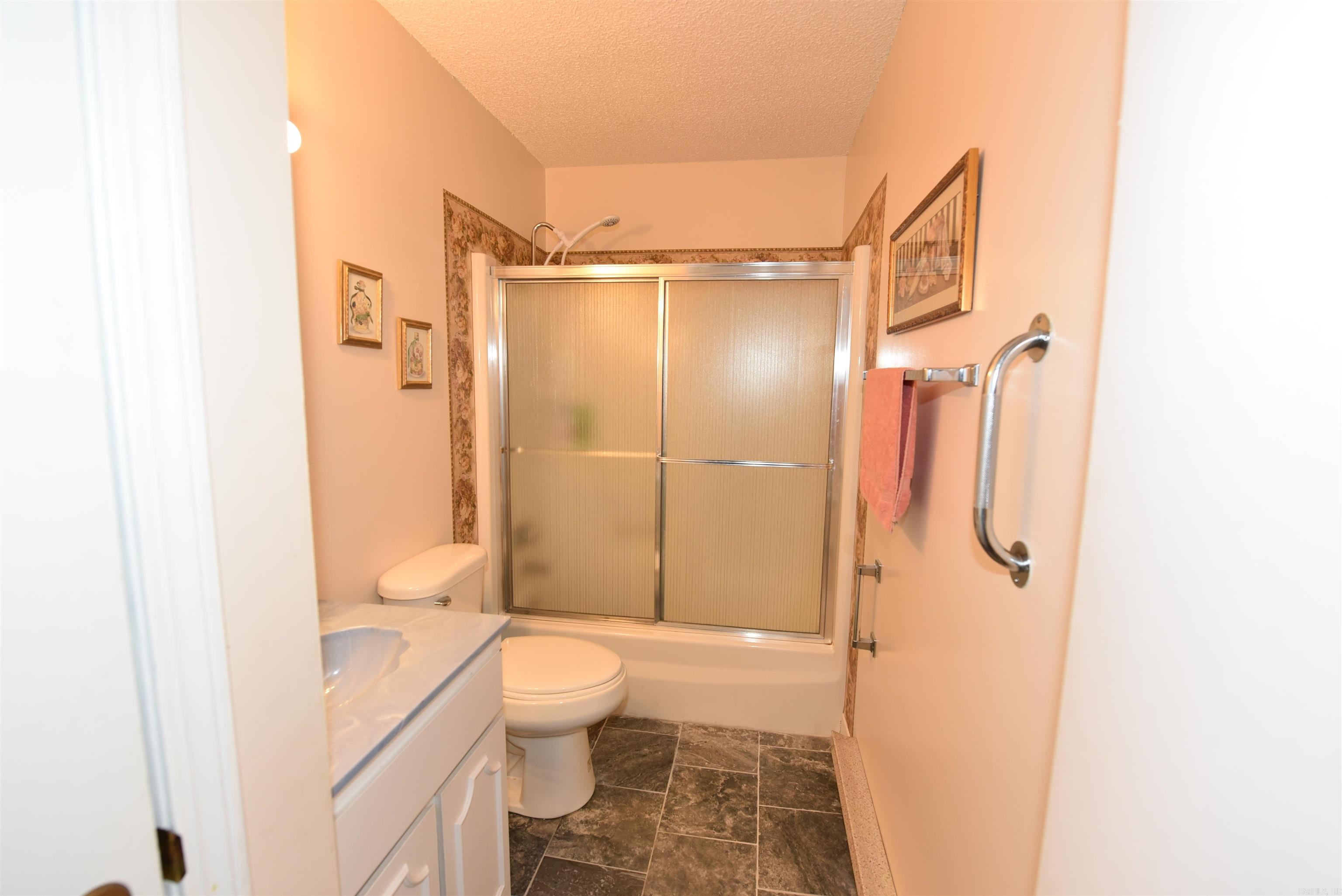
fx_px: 559
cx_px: 671
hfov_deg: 100.4
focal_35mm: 15
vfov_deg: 77.4
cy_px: 448
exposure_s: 1/100
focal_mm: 15
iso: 800
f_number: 5
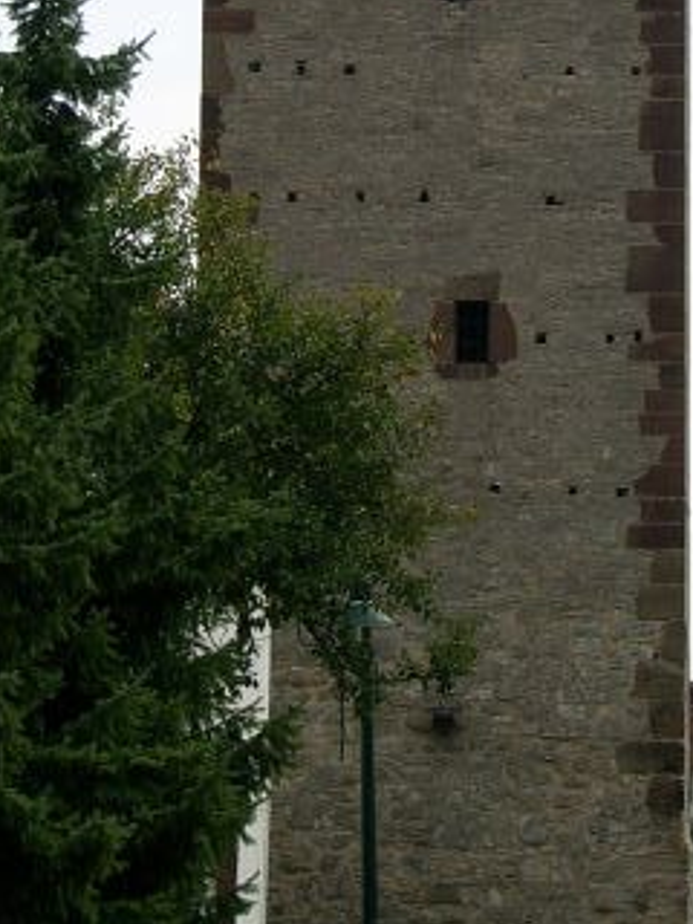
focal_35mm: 150
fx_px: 4004
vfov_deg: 13.0
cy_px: 12
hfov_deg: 9.9
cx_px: 465
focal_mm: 12.52
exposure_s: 1/515
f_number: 5.6
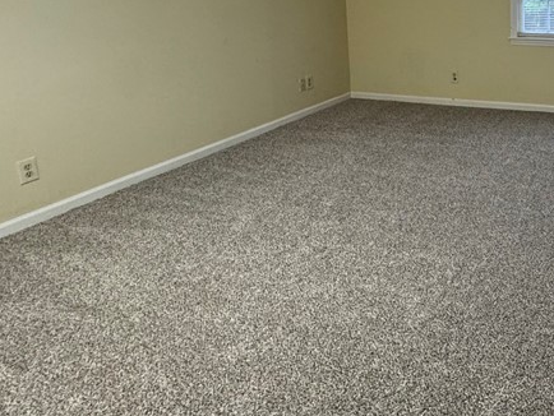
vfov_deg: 39.7
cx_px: 550
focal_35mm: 33
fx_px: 528
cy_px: 37
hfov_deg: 46.6
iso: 250
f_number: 2.2
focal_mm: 2.22
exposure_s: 1/60
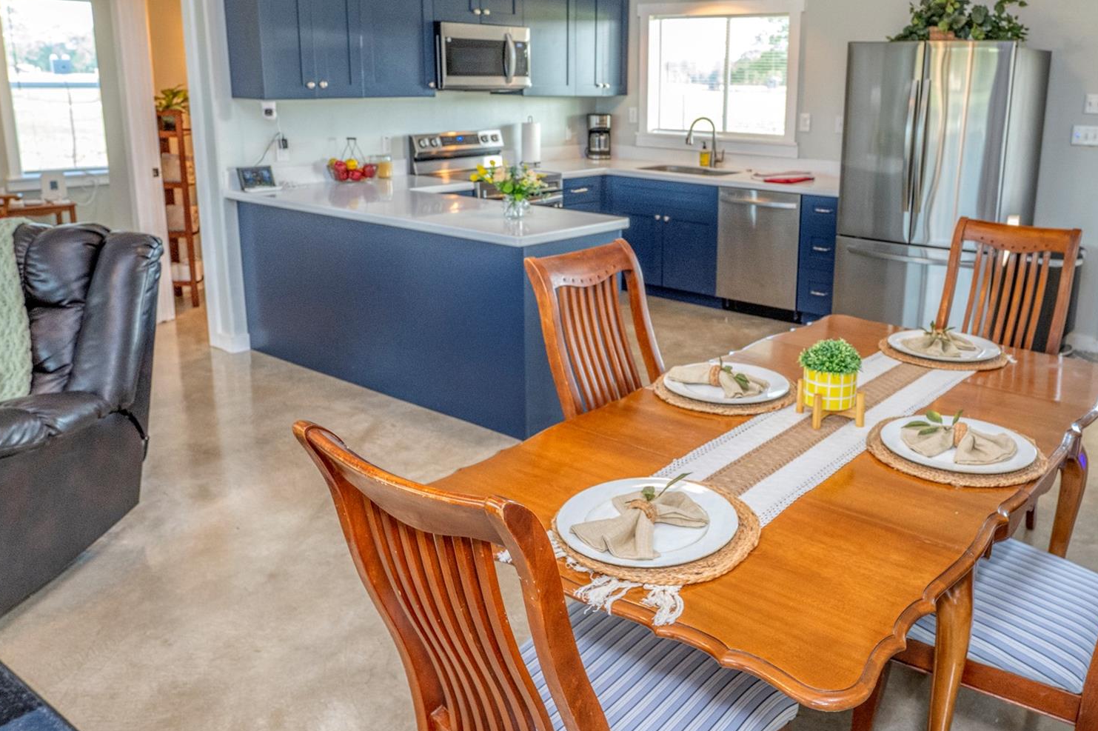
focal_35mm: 29
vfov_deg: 44.6
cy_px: 280
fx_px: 884
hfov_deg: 63.2
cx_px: 655
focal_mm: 14
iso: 800
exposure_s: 1/60
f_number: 5
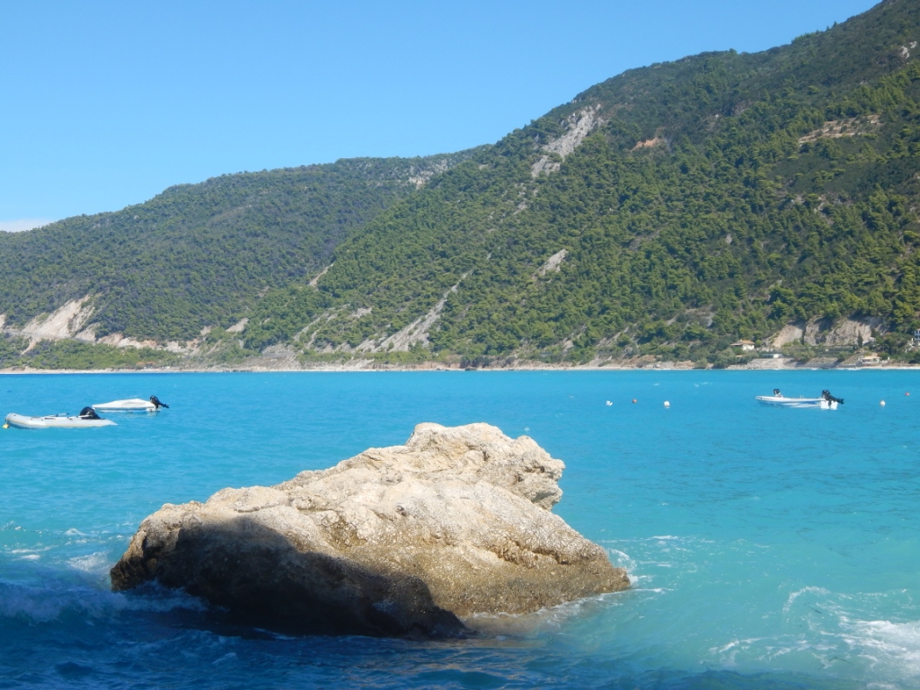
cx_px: 460
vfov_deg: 24.0
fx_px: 1621
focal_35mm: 61
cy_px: 345
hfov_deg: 31.7
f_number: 4
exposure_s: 1/1250
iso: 125
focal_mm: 10.9
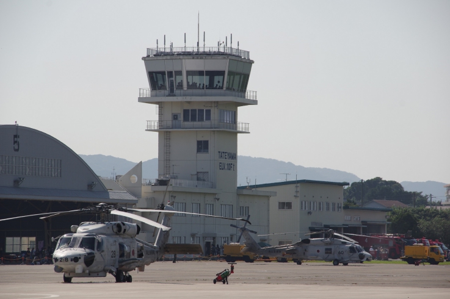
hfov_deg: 8.9
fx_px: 2897
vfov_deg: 5.9
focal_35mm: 232
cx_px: 225
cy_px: 150
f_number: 10
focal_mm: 155
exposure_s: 1/400
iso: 100
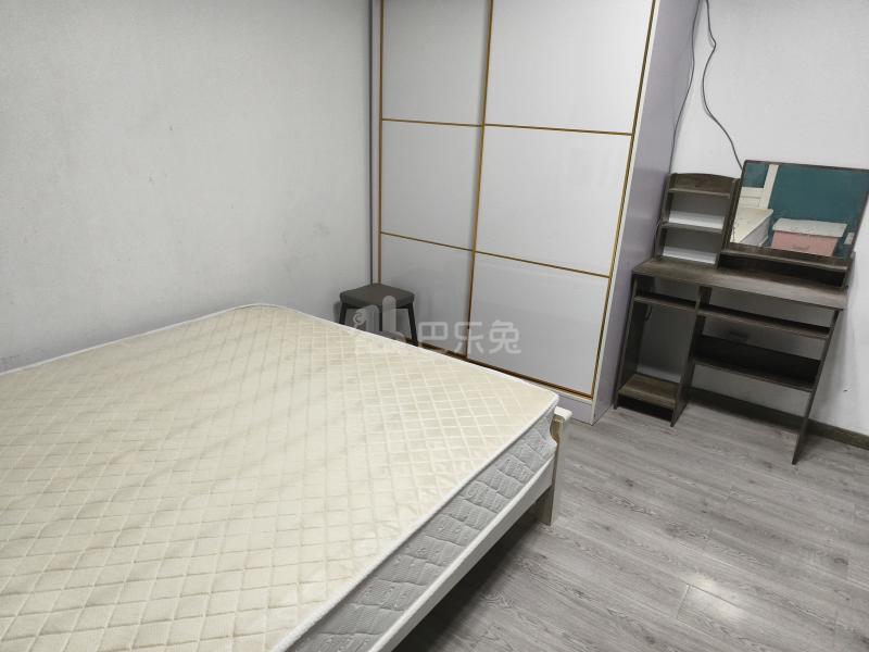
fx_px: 577
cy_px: 326
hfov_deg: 73.9
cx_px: 434
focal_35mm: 23
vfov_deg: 58.9
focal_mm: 6.54
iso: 586
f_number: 1.57
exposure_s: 1/50
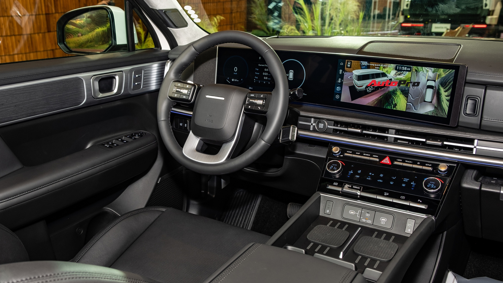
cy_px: 136
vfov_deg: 34.7
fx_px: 453
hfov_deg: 57.8
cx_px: 219
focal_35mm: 34
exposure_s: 1/30
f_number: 4
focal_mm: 18.8
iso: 100
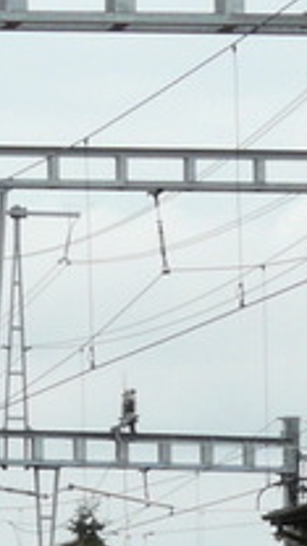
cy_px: 845
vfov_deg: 4.6
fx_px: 6744
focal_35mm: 466
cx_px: 569
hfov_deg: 2.6
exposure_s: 1/250
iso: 100
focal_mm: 14.7
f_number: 5.6
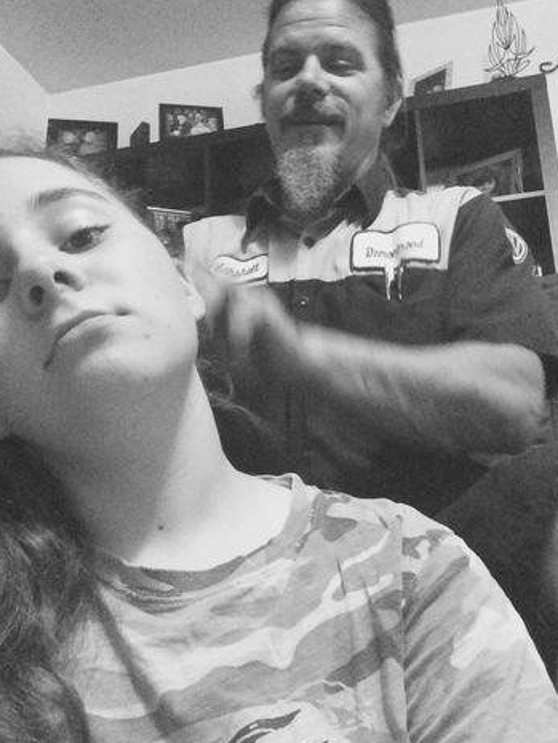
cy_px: 379
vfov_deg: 56.8
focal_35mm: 32
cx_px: 277
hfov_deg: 44.2
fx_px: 687
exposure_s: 1/15
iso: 1250
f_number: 2.4
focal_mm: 2.15
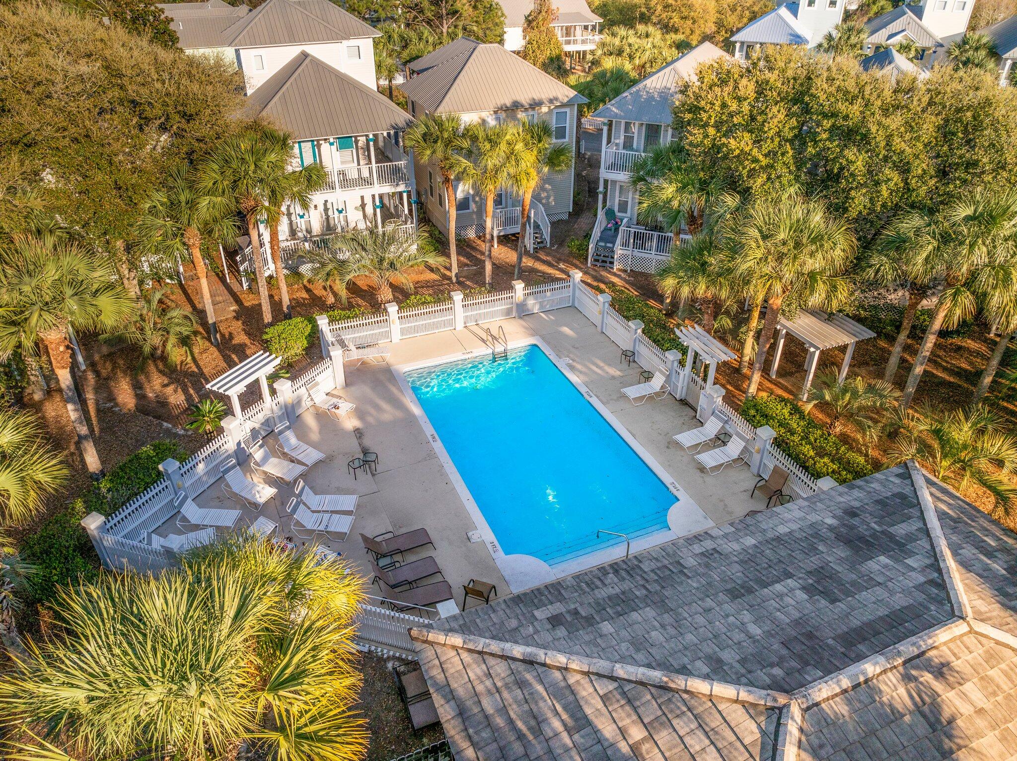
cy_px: 380
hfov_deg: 71.6
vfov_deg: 56.8
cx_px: 508
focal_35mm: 24
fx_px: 705
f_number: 2.8
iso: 280
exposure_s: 1/320
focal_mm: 12.29
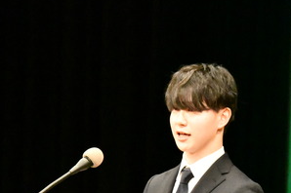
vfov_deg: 1.9
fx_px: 5862
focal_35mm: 726
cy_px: 141
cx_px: 195
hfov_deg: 2.8
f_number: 11
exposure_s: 1/400
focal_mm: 300
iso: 51200
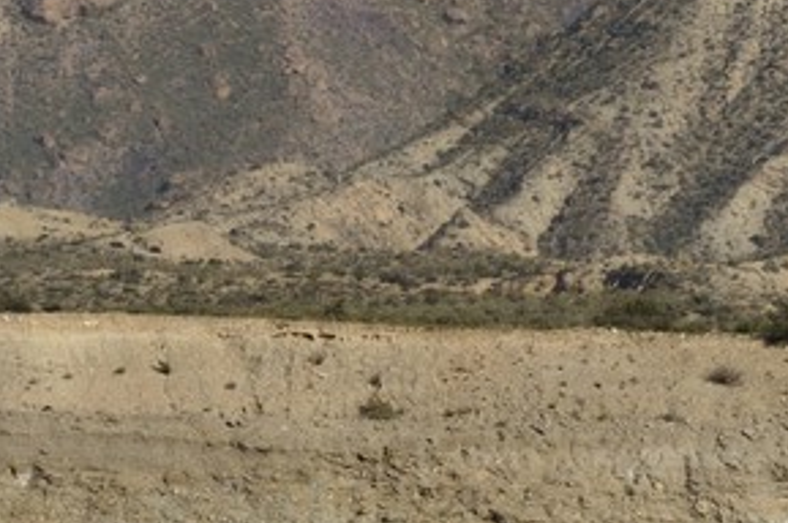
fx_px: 20596
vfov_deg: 1.5
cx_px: 2061
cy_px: 403
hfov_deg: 2.2
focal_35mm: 942
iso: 400
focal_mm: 170
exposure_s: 1/640
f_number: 13
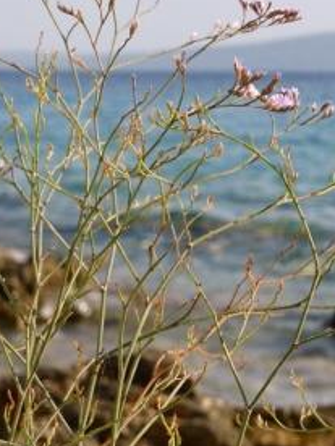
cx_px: 91
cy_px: 196
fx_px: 2013
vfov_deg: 12.7
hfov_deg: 9.5
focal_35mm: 156
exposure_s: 1/500
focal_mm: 17.1
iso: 100
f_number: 5.3
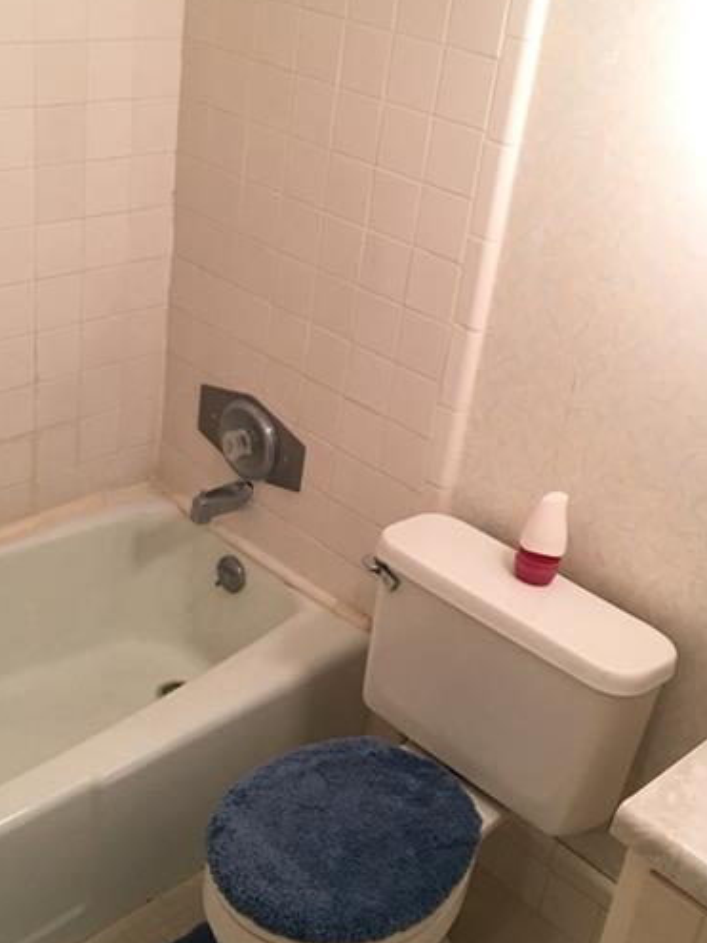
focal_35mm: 45
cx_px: 299
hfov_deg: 32.1
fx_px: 1226
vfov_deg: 42.1
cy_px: 461
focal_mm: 4.15
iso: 100
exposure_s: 1/15
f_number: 2.2
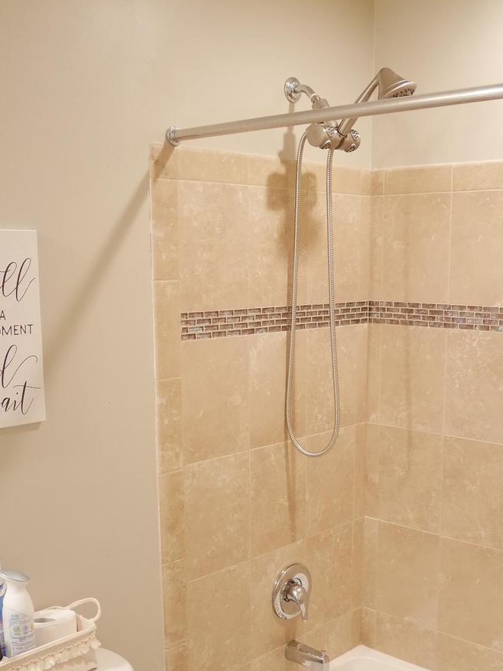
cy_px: 438
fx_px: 814
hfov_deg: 34.2
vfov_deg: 44.3
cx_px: 295
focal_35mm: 42
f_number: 3.5
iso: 1250
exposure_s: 1/60
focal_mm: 12
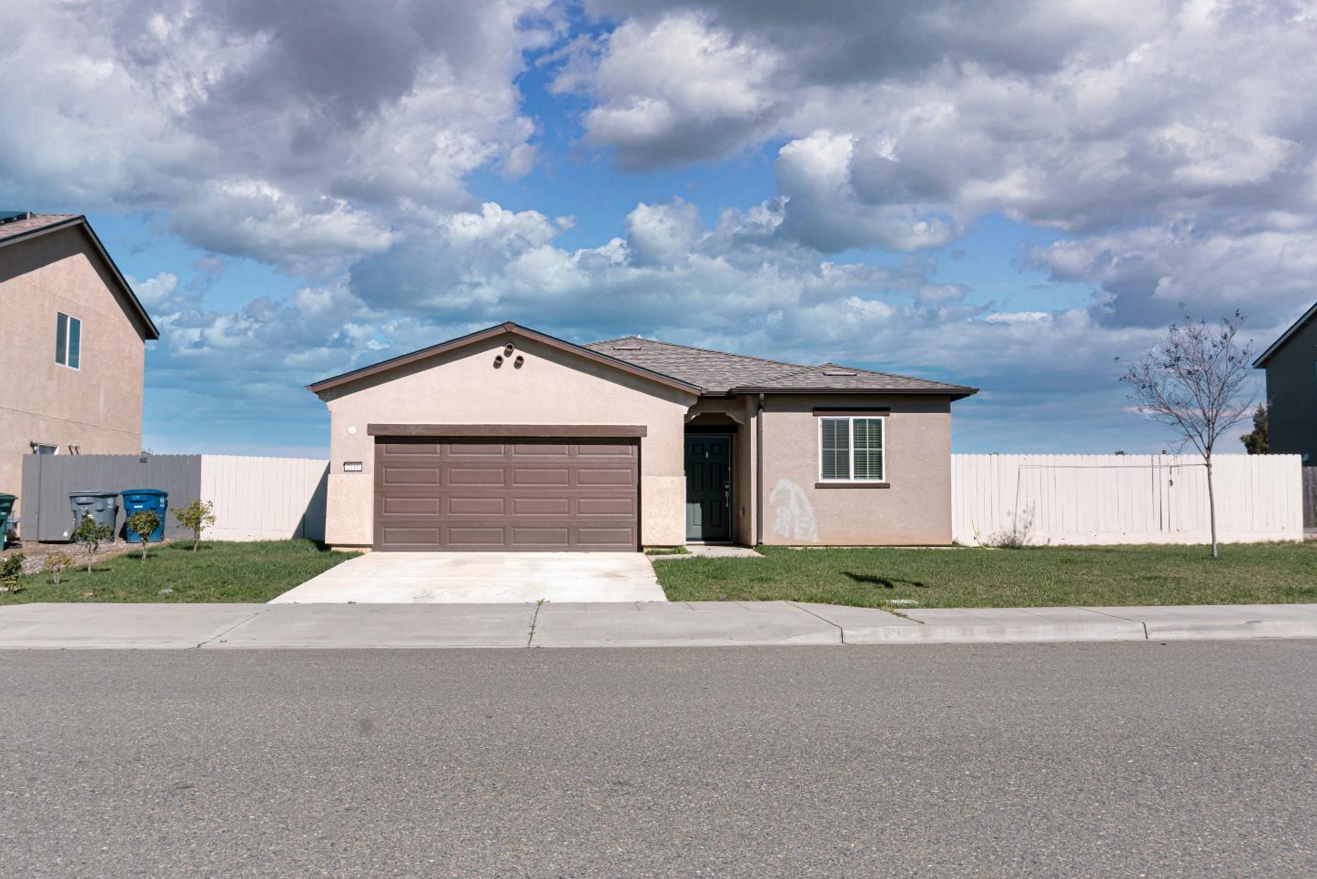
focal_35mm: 30
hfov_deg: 62.7
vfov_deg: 44.3
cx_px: 641
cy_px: 444
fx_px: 1080
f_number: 11
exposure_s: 1/800
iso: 100
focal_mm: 19
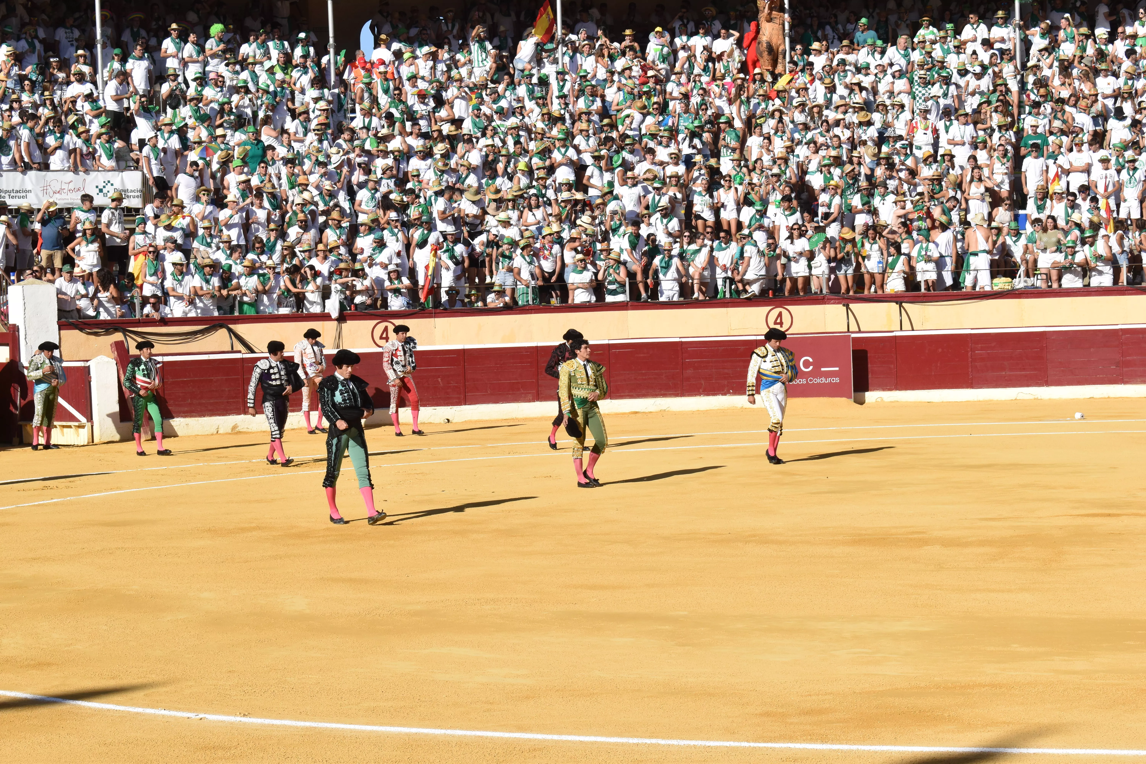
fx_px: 2626
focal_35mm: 82
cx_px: 573
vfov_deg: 16.6
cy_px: 382
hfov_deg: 24.6
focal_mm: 55
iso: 400
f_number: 13
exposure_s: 1/640
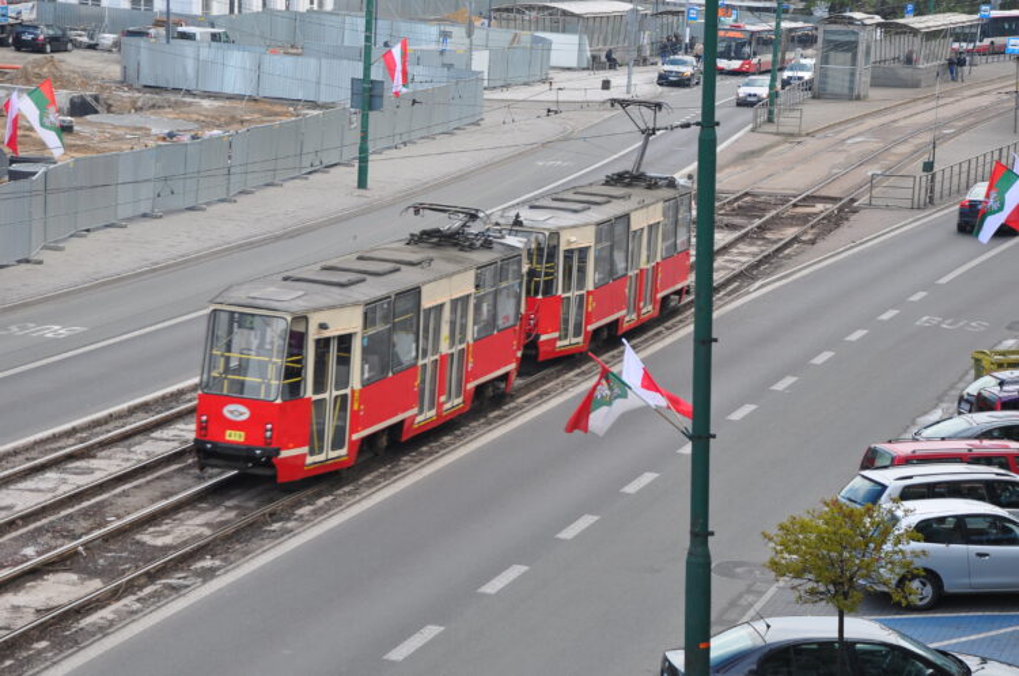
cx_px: 510
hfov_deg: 20.6
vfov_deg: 13.8
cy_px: 338
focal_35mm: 99
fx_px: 2799
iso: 200
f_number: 5.6
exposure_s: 1/125
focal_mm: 66
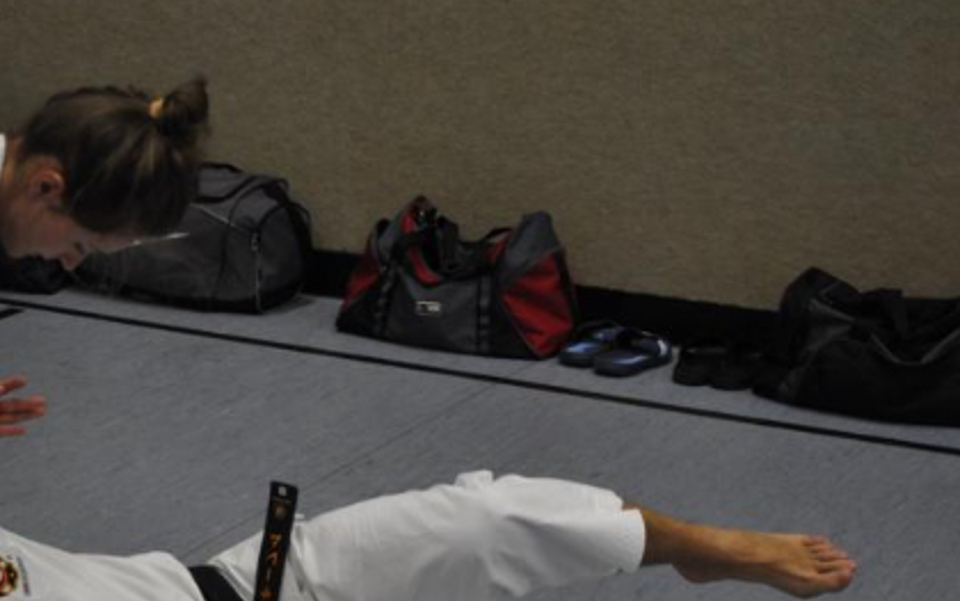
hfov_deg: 22.3
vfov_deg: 14.2
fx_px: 2405
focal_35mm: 92
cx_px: 210
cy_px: 496
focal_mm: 35
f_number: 4.5
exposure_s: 1/60
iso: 720
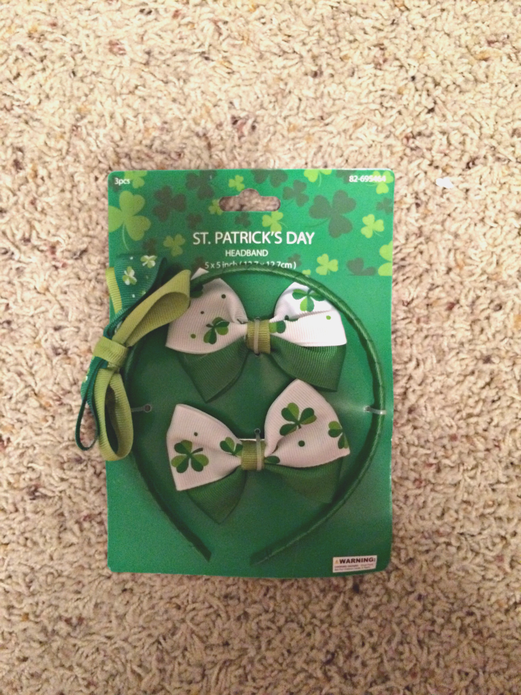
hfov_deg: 48.2
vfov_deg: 61.7
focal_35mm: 29
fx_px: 582
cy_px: 348
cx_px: 260
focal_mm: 4.15
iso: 400
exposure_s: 1/15
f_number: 2.2
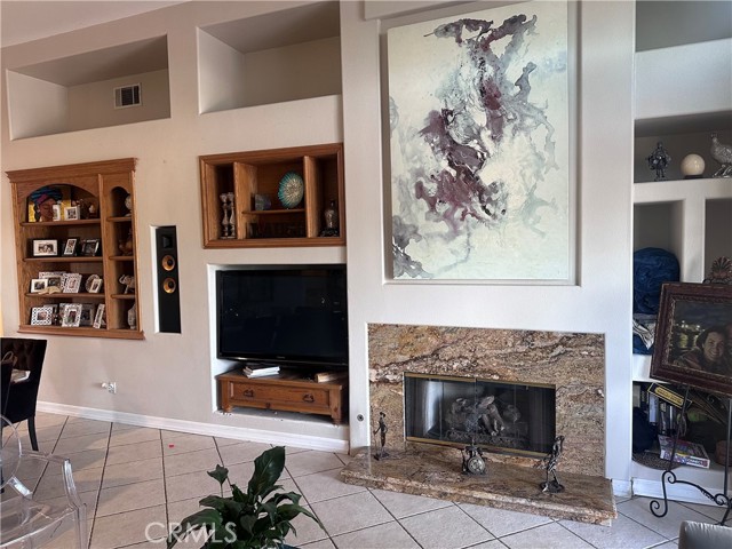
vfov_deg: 56.8
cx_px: 366
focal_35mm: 24
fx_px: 508
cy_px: 274
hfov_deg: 71.6
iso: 250
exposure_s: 1/60
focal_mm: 6.86
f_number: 1.78
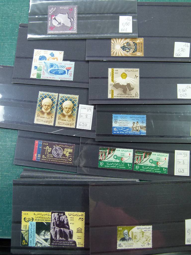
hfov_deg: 39.7
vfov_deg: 51.4
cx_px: 96
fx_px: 265
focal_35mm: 36
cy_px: 128
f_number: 3.1
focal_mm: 6.5
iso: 125
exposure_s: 1/60
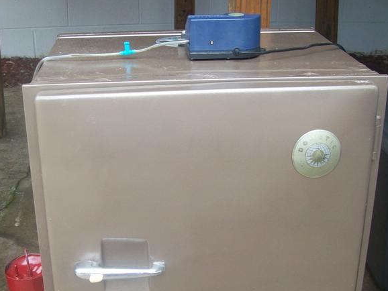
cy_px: 180
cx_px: 140
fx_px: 628
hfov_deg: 34.1
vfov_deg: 26.0
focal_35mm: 56
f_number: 2.7
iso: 80
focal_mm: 6
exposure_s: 1/174
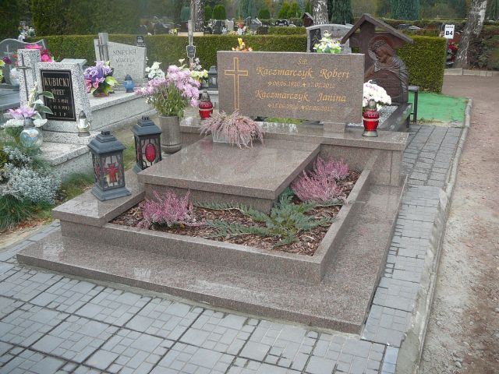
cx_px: 250
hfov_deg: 52.6
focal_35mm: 35
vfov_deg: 40.7
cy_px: 187
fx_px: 505
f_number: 2.8
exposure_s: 1/200
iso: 80
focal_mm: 5.2
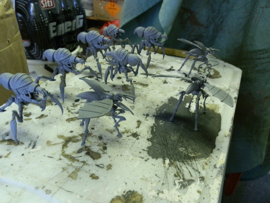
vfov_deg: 48.2
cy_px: 101
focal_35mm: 29
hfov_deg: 61.7
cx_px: 136
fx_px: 226
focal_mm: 5
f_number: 3.1
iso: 200
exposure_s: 1/20
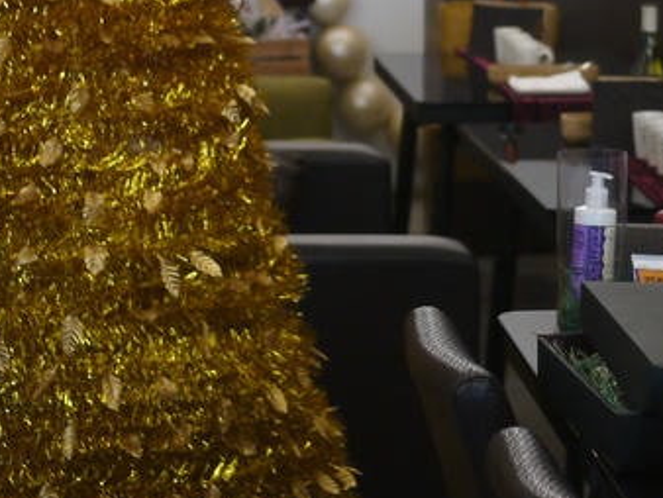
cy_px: 92
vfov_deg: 10.4
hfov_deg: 13.9
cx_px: 426
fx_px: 2722
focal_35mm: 142
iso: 320
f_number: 1.7
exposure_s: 1/60
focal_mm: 20
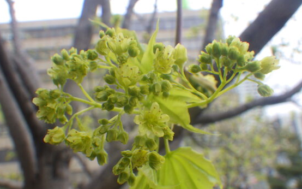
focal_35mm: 37
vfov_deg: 34.3
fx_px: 304
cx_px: 147
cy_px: 116
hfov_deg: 52.8
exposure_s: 1/160
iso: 125
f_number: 4.6
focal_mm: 6.1
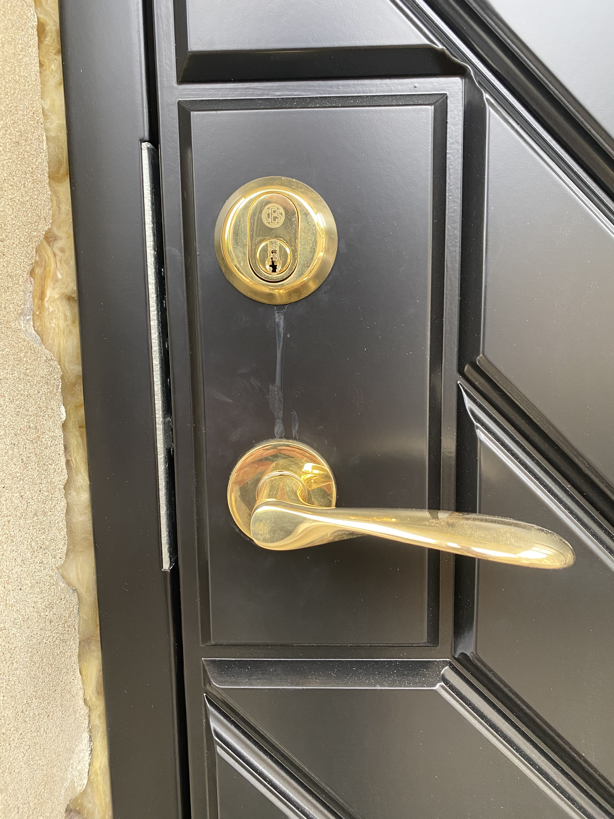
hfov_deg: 53.1
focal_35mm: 26
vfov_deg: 67.3
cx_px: 307
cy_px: 410
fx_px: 615
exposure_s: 1/81
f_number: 1.8
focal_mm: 4.25
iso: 125
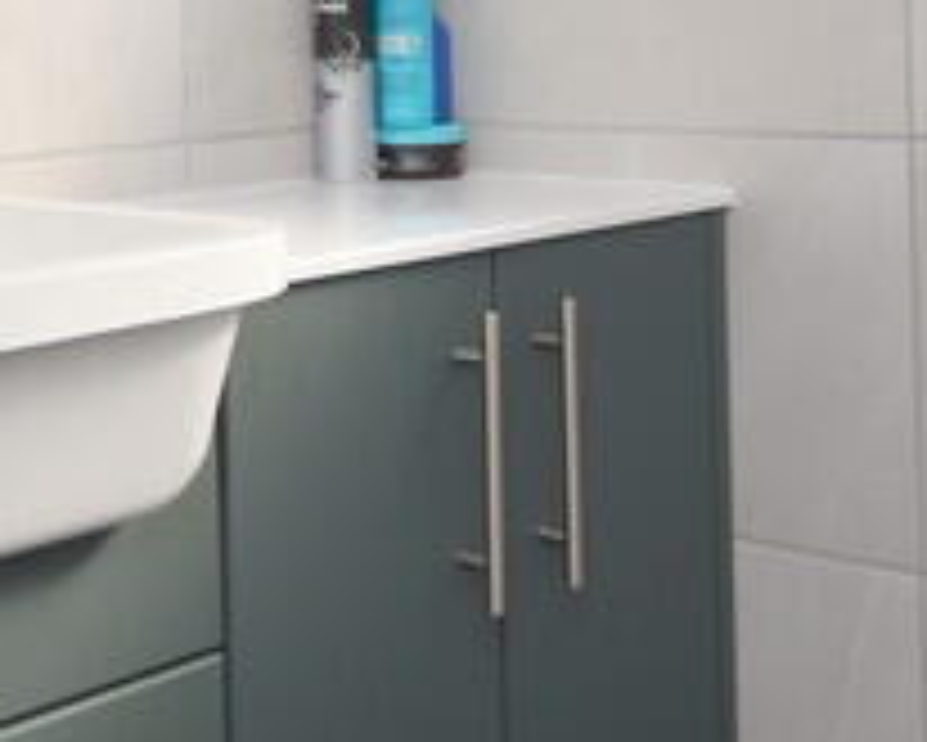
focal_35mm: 70
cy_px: 25
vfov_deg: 21.2
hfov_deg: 26.8
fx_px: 1921
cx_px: 252
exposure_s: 1/200
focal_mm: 10
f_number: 5
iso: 110
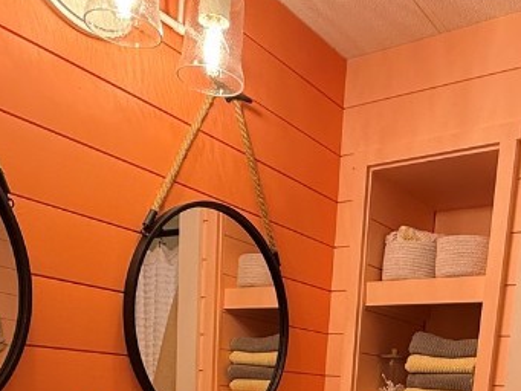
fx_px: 632
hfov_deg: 44.5
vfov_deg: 28.3
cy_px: 509
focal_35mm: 42
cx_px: 313
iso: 250
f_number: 2.2
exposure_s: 1/120
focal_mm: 2.22
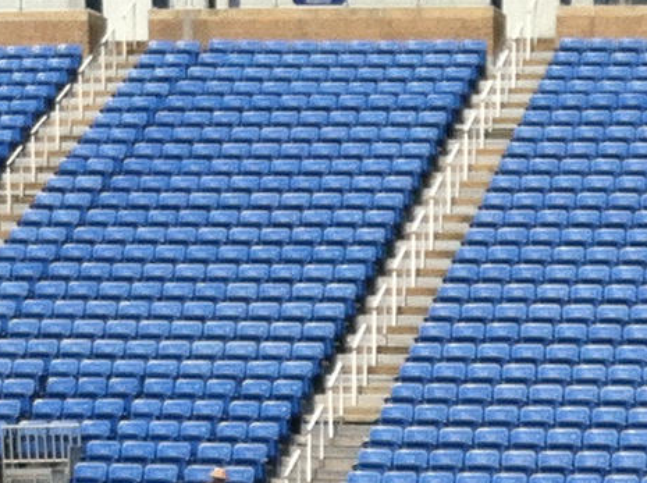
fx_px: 3638
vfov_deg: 7.2
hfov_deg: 10.1
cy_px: 1086
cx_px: 493
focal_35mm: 195
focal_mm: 3.85
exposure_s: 1/1364
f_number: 2.8
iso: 80
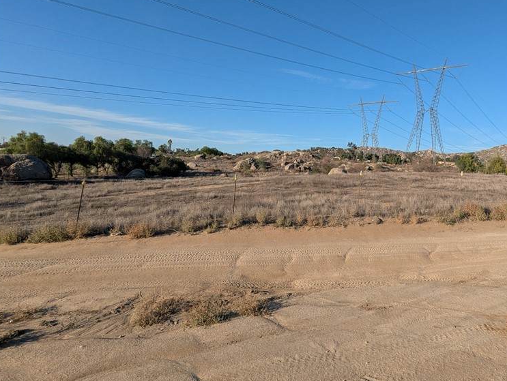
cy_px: 166
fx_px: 323
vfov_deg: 61.0
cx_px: 341
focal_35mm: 22
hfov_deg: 73.8
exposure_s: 1/1199
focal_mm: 2.35
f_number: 2.2
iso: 48
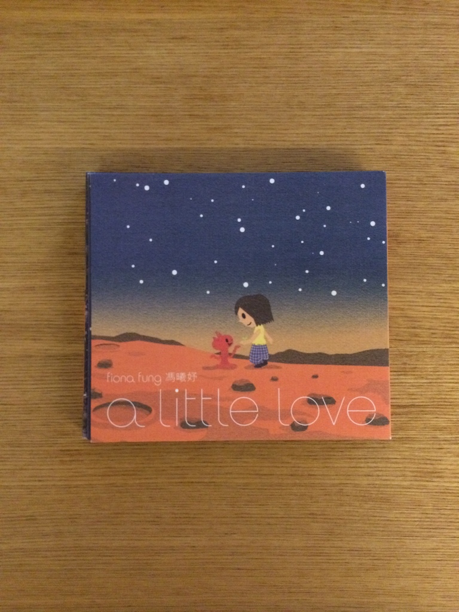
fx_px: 530
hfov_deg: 46.8
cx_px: 230
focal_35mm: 30
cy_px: 306
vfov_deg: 60.0
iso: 640
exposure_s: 1/17
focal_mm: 4.12
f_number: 2.2
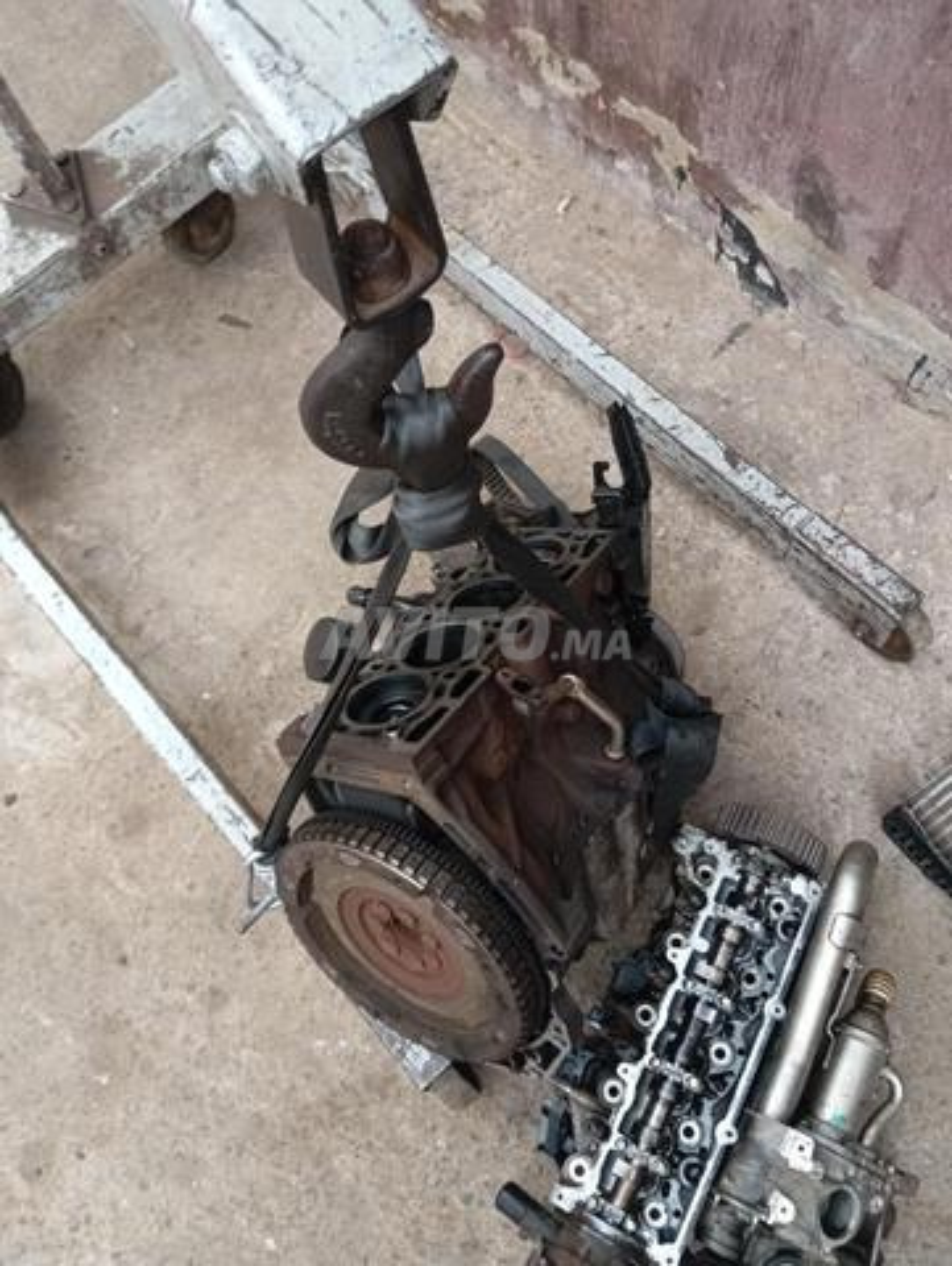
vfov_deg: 63.4
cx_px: 476
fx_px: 1025
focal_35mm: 28
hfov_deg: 49.8
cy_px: 633
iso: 431
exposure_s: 1/50
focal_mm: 4.22
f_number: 1.8
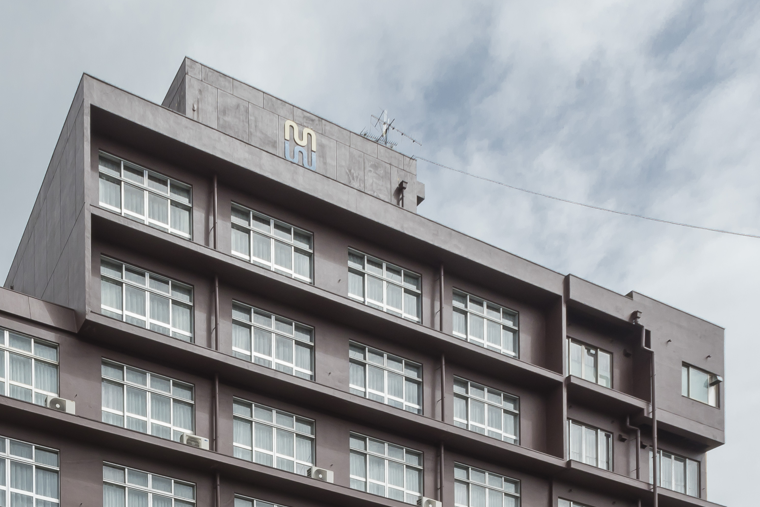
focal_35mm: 33
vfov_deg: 36.5
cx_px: 234
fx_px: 697
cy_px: 491
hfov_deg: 55.6
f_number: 22
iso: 250
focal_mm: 17
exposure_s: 1/200
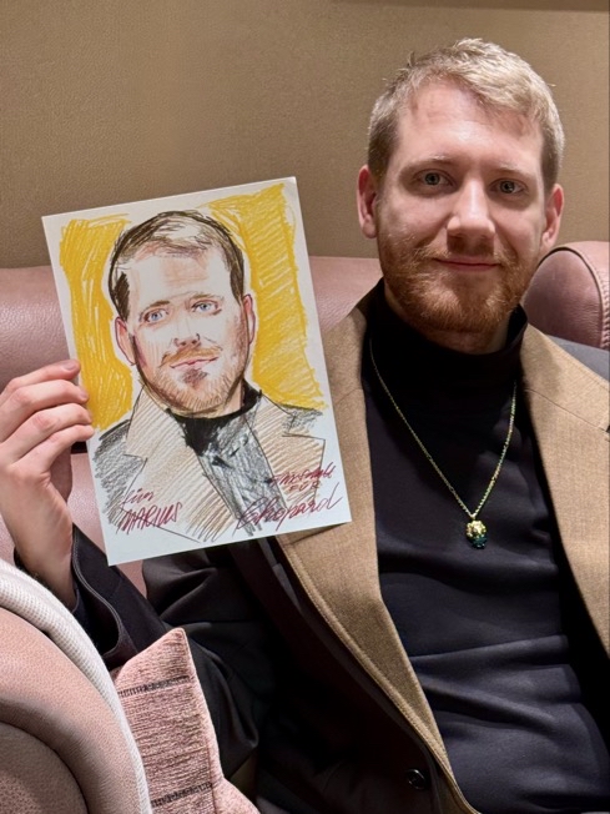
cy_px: 407
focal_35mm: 48
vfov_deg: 39.7
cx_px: 305
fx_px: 1128
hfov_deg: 30.3
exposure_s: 1/50
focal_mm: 6.76
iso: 64
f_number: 1.78
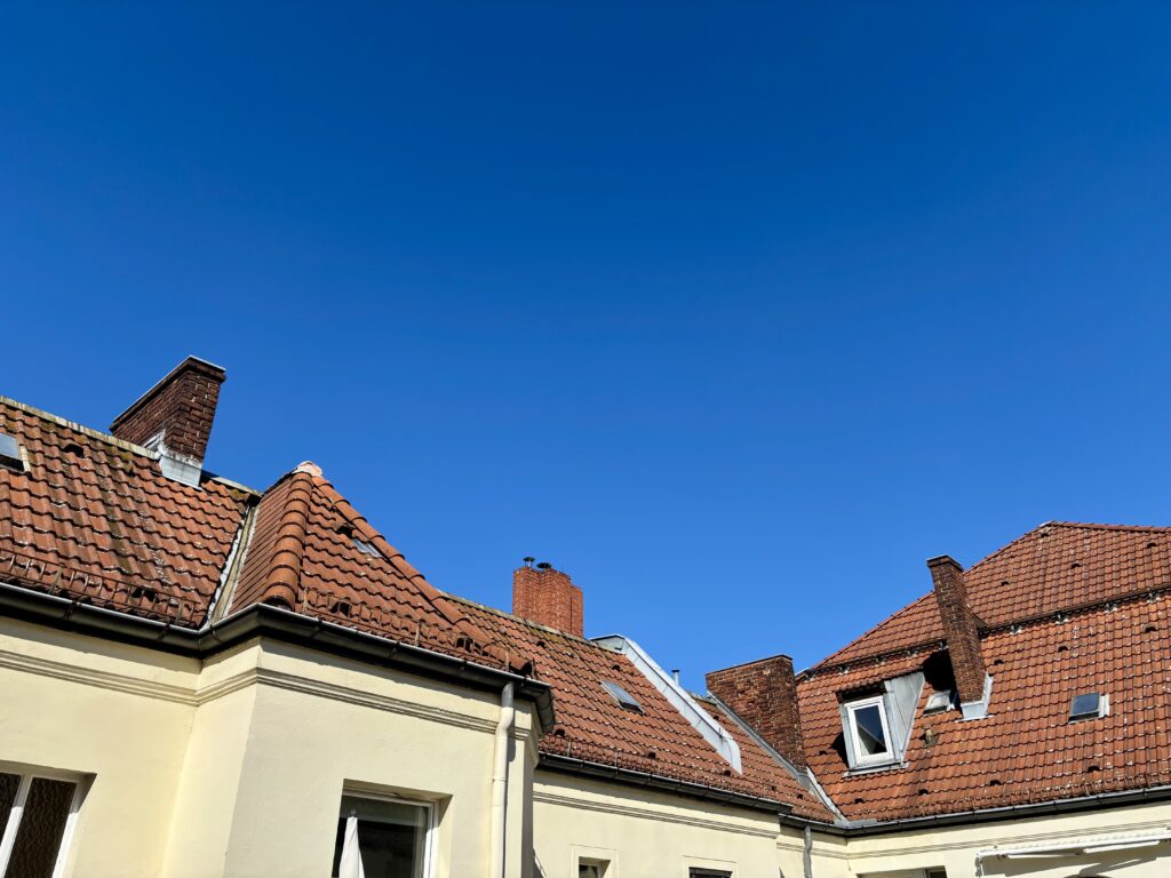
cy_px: 439
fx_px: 880
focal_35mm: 26
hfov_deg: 67.3
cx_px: 586
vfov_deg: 53.1
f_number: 1.6
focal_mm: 5.96
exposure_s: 1/2857
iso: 50
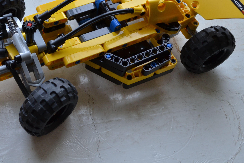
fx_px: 393
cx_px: 71
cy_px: 42
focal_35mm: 58
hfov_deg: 34.0
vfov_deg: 23.2
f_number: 10
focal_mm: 24
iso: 400
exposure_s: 1/40
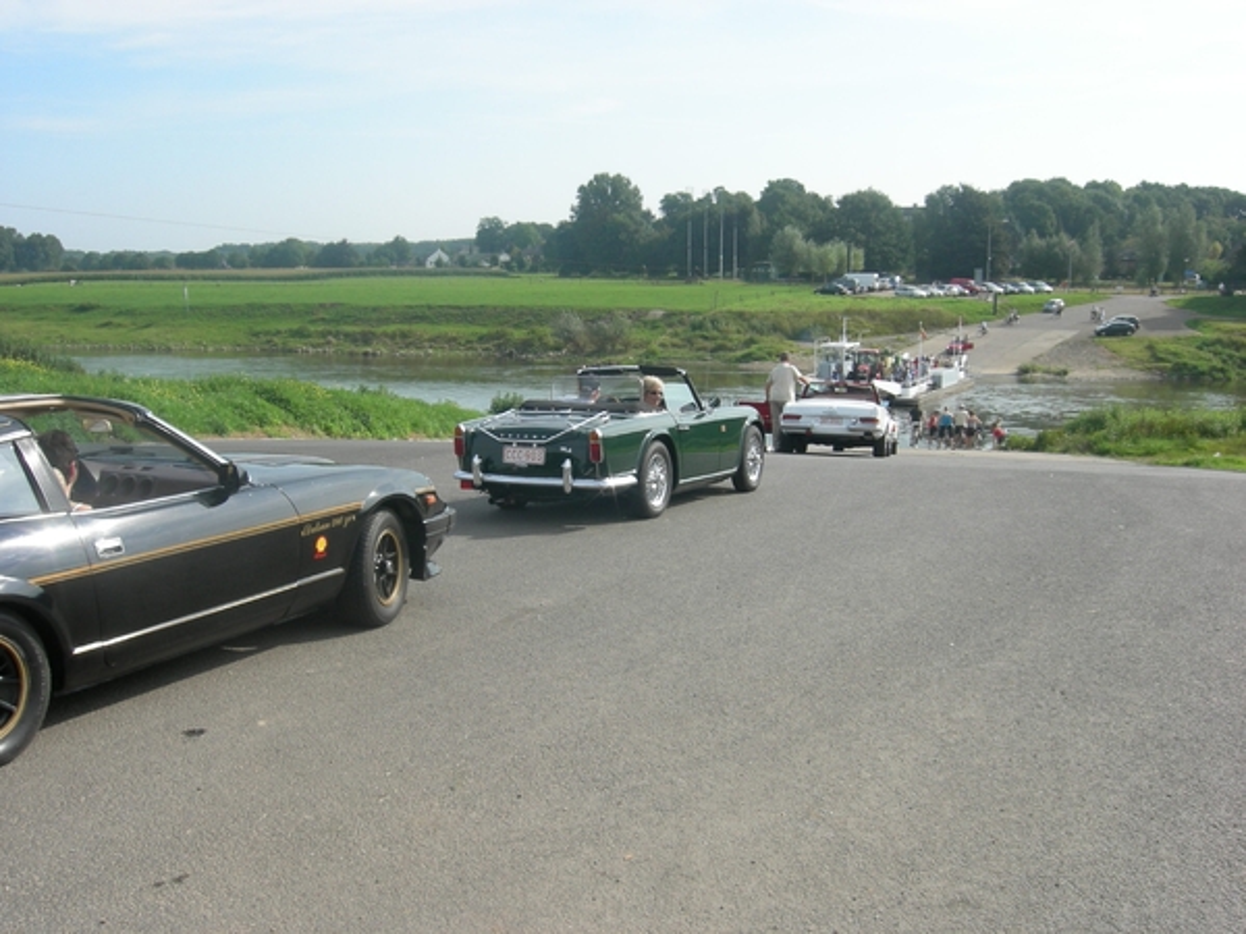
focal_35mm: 36
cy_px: 467
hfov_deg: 51.4
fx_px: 1296
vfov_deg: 39.7
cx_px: 623
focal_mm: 7.5
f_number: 6
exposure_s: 1/226
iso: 64
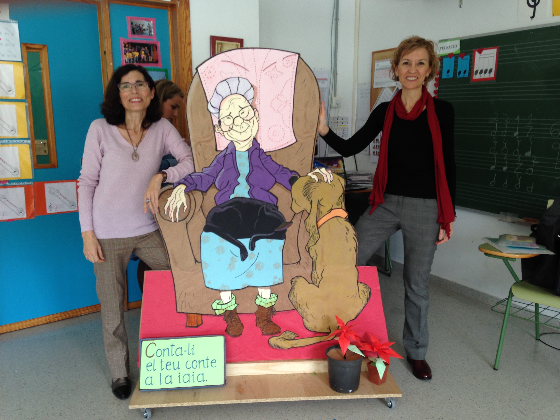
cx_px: 280
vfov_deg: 42.9
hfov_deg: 55.4
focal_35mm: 33
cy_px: 210
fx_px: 534
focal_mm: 4.12
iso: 50
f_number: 2.4
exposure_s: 1/20
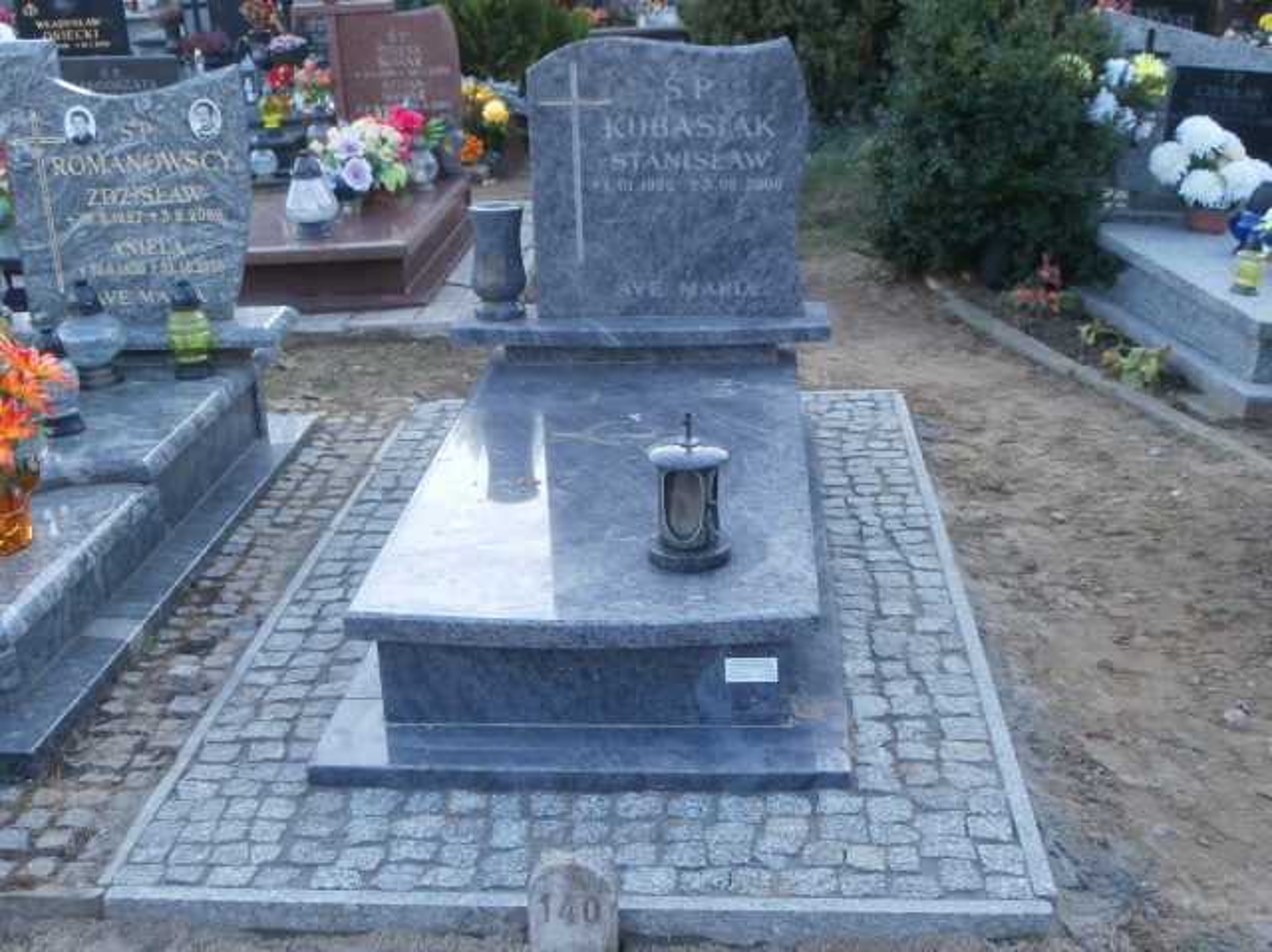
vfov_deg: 37.7
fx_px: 1395
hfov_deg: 49.0
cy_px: 476
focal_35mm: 38
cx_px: 636
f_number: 3.9
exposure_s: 1/60
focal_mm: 6.67
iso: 100
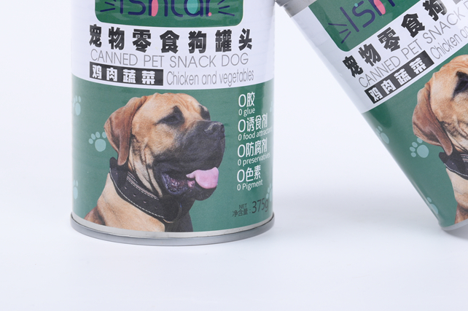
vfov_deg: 7.3
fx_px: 2429
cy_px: 75
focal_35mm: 187
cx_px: 318
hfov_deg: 11.0
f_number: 11
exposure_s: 1/125
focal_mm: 120
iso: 125
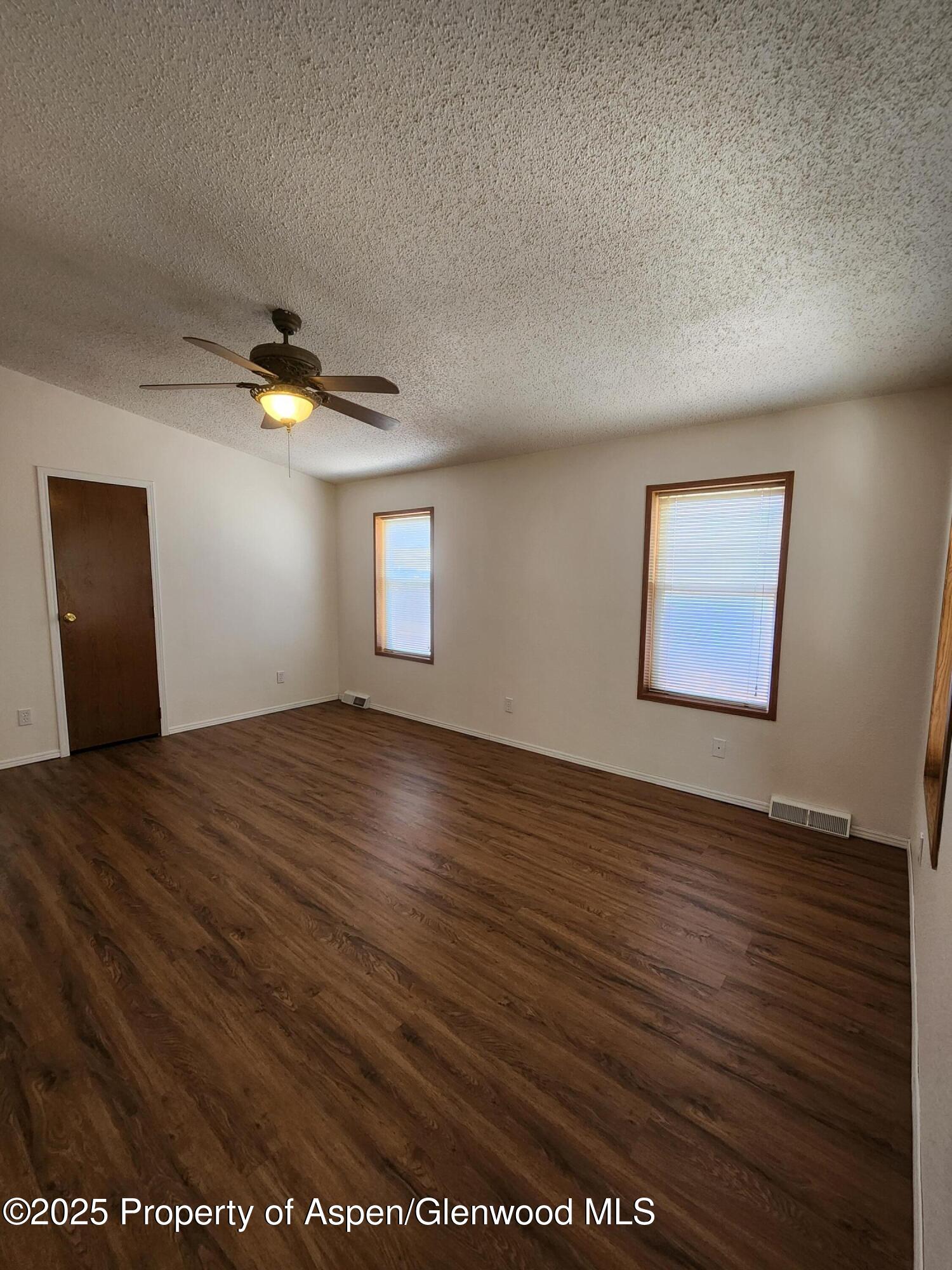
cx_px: 476
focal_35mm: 13
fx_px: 477
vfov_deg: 106.2
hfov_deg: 89.9
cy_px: 635
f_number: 2.2
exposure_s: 1/60
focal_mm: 2.2
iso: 250
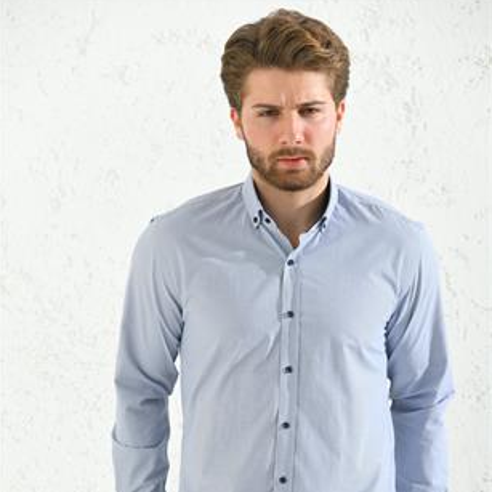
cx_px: 245
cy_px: 363
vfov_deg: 7.8
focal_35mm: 225
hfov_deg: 7.8
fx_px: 3618
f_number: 6.3
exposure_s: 1/160
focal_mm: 175
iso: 125
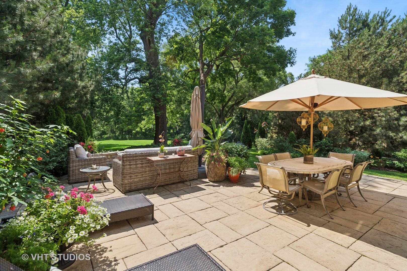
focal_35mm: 17
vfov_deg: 70.5
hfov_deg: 93.3
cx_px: 204
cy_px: 136
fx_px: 192
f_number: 8
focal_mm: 17
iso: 200
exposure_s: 1/250
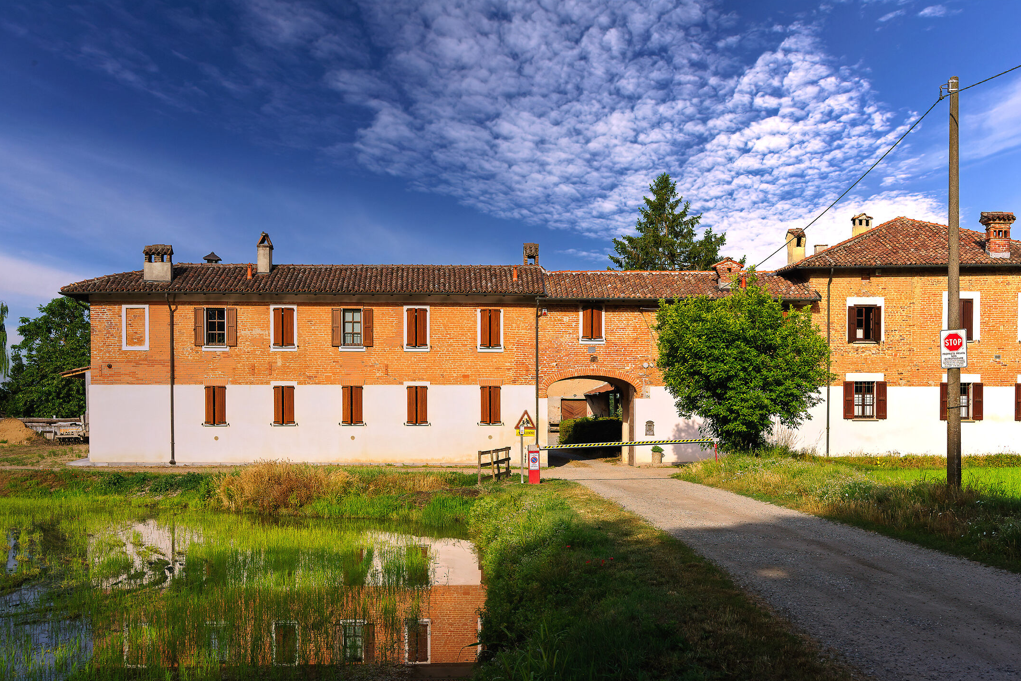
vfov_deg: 29.2
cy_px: 381
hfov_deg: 42.7
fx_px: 1305
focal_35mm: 46
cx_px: 568
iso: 50
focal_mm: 41
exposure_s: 1/800
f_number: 6.3
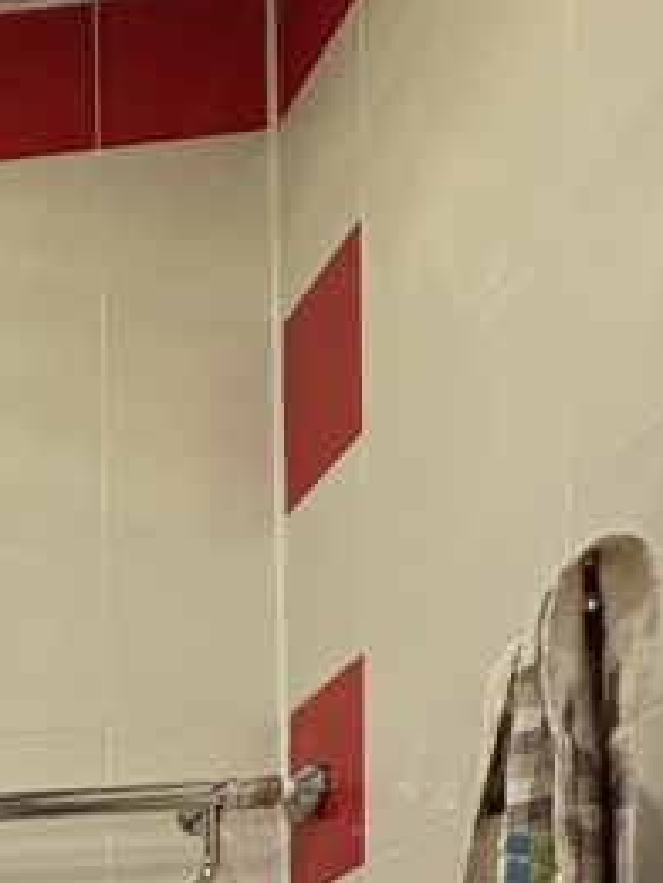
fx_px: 1480
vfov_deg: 24.7
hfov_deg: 18.0
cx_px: -639
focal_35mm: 58
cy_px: 1363
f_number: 2.2
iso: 320
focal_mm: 2.22
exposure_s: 1/50
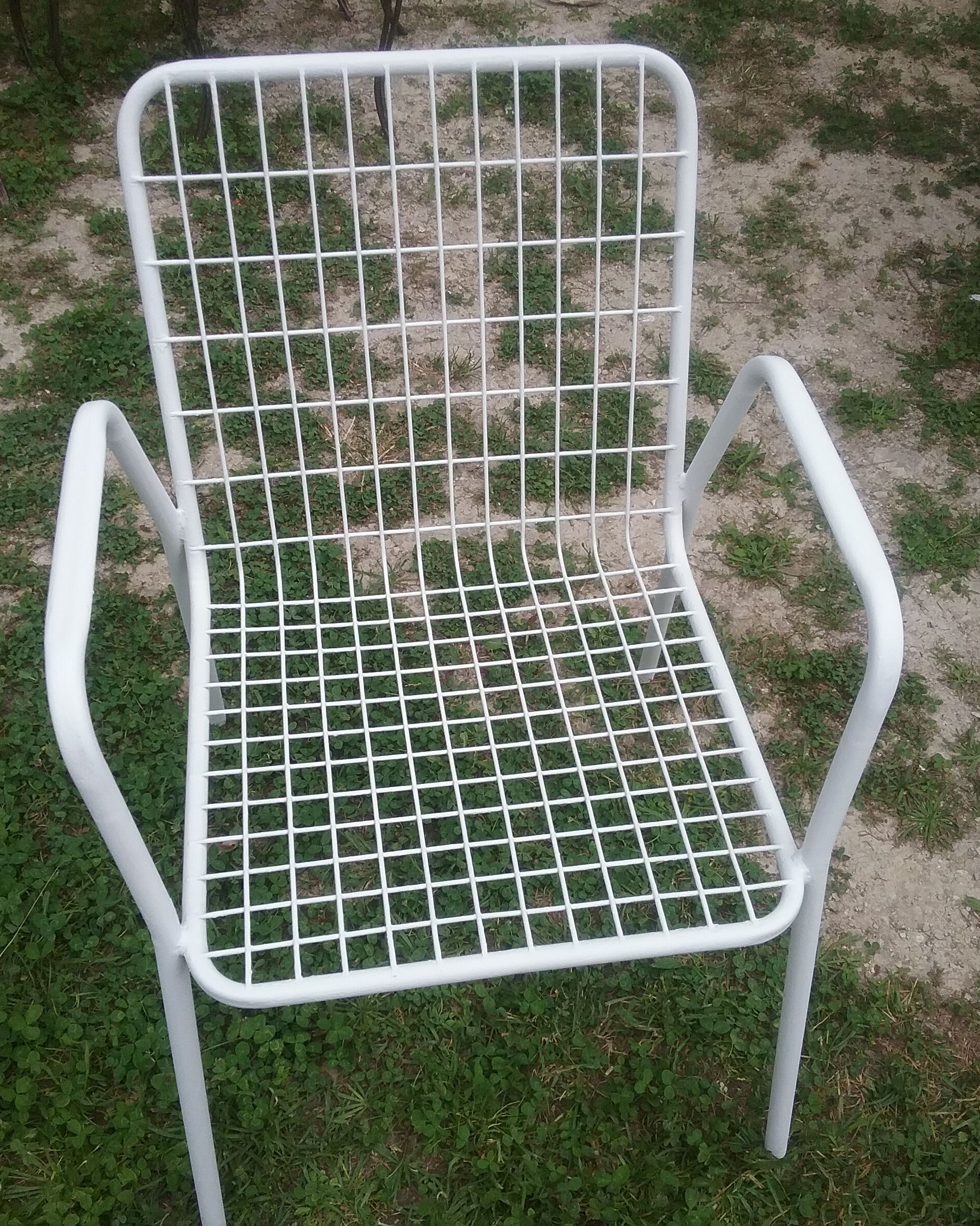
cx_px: 487
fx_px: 1197
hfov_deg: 44.5
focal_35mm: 33
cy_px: 643
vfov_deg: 54.2
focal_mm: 3.3
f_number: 2.2
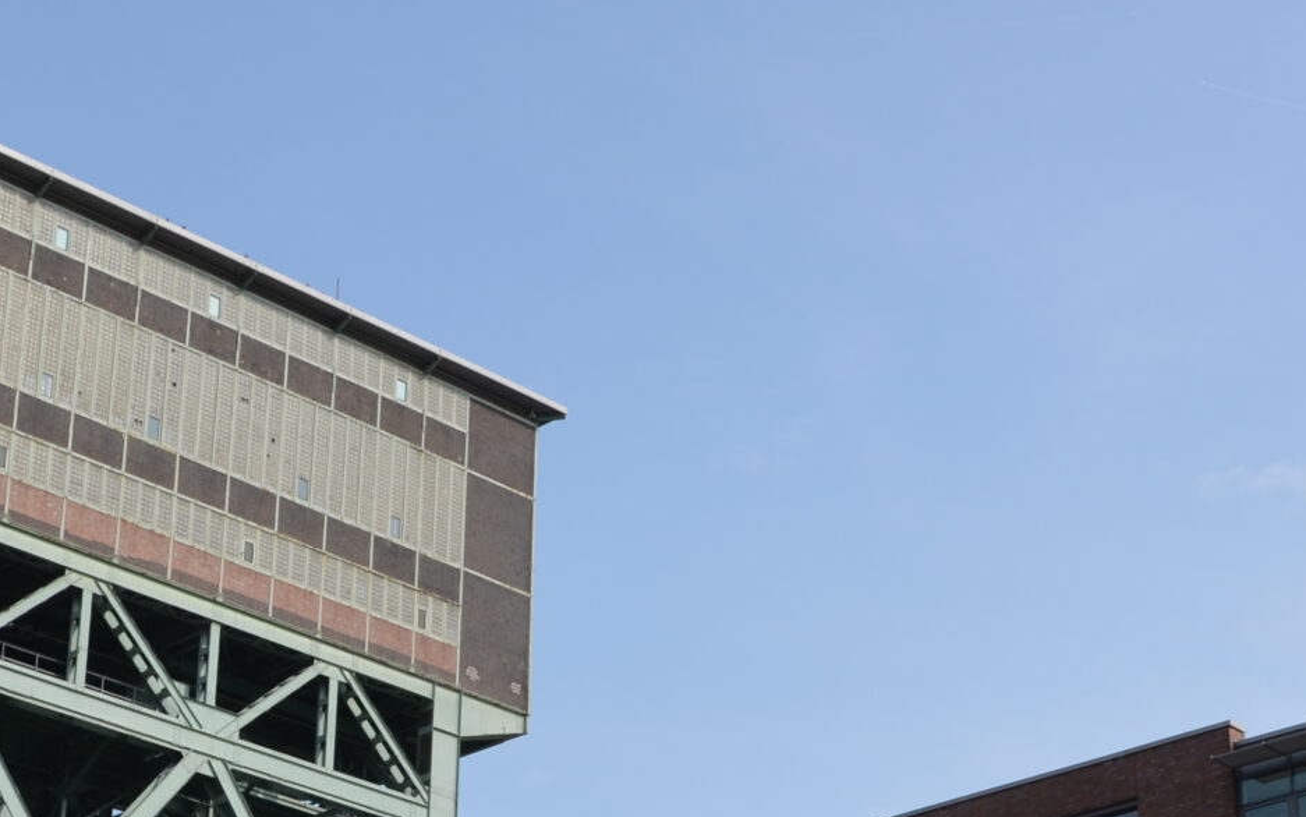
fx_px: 2670
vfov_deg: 16.9
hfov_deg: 27.3
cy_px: 888
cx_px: 411
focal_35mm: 75
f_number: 8
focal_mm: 18
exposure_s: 1/320
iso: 100
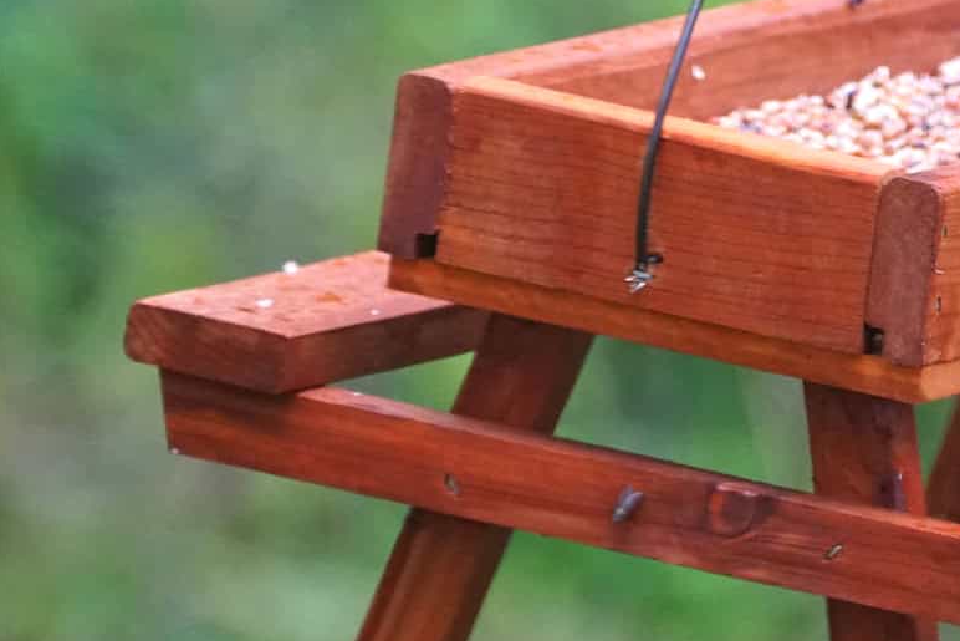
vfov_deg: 1.4
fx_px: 26937
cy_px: 69
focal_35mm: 1010
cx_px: 941
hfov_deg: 2.0
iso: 2500
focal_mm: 260
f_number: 6.3
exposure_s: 1/400
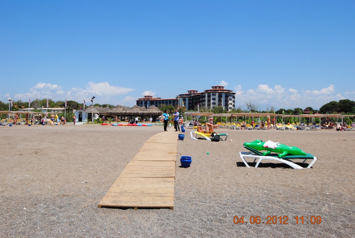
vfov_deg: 37.0
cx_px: 178
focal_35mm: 36
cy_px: 119
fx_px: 355
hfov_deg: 53.1
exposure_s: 1/250
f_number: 8
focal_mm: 24
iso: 100
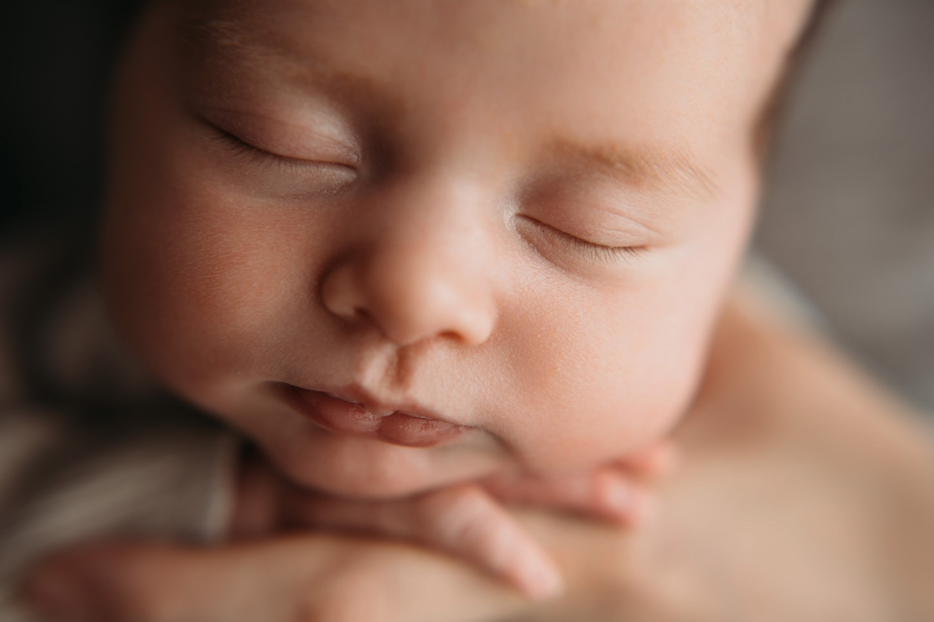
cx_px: 467
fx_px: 908
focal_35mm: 35
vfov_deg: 37.8
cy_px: 311
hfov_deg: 54.4
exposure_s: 1/100
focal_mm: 35
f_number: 2.2
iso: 125
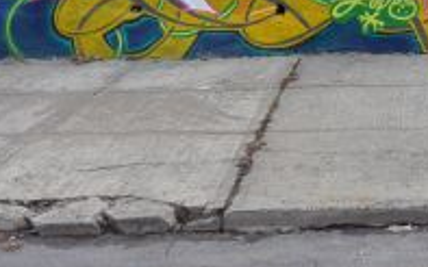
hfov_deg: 25.2
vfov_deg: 16.2
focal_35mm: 78
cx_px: 428
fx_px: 910
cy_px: -36
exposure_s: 1/200
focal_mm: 6
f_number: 2.8
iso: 80
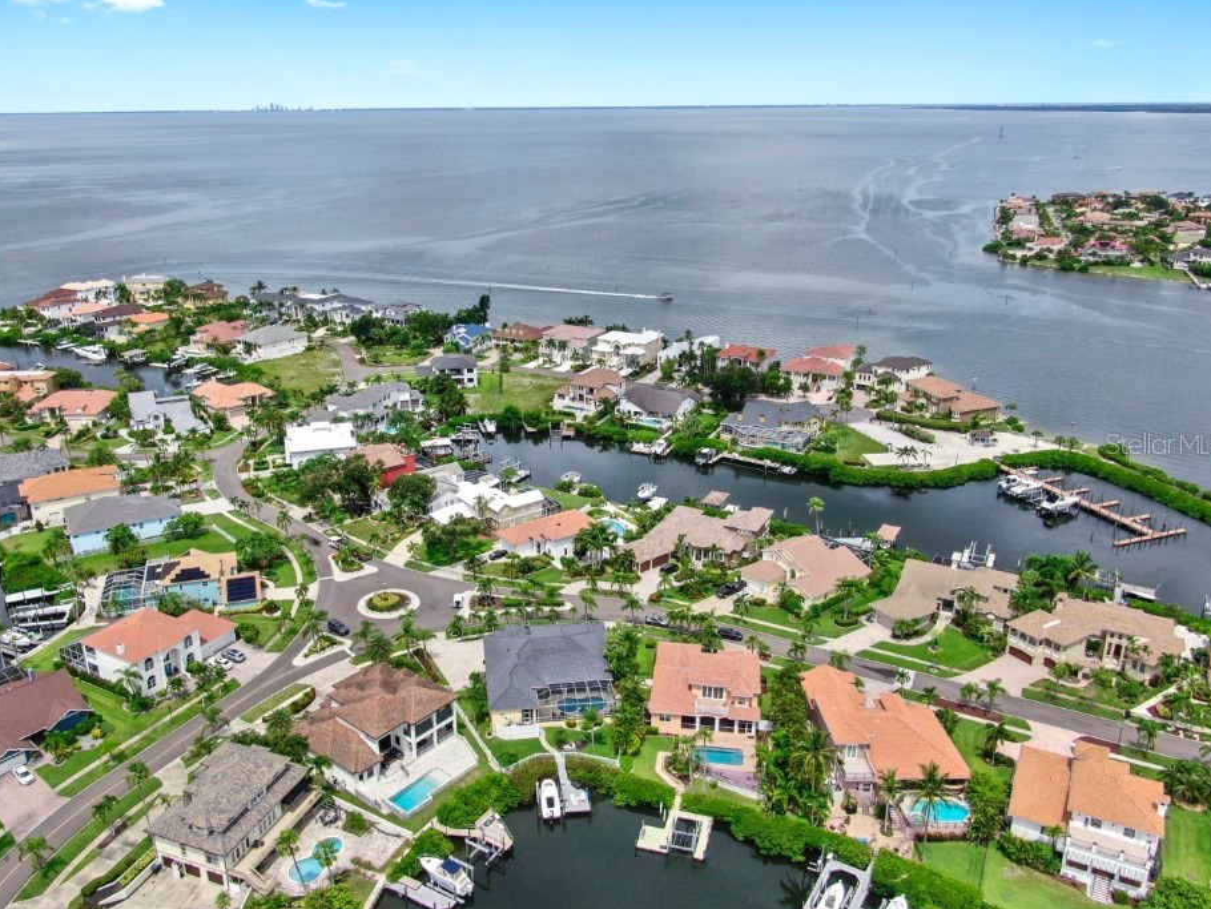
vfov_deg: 51.4
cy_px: 443
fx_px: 945
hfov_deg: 65.2
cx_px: 550
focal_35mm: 27
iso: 100
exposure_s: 1/1600
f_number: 2.8
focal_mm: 4.39
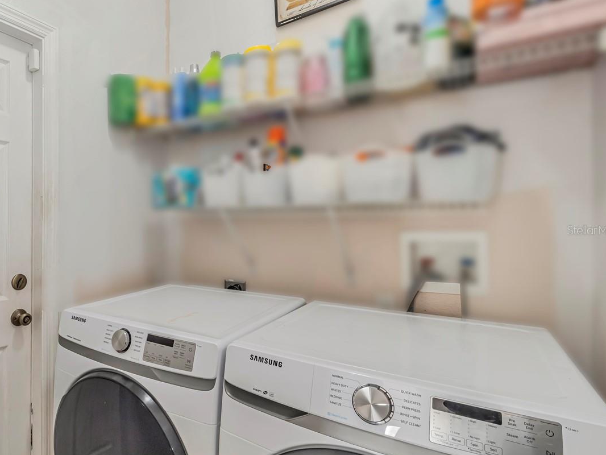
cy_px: 230
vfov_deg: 63.5
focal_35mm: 21
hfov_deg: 74.4
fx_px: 368
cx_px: 166
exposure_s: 1
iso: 100
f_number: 8
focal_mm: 7
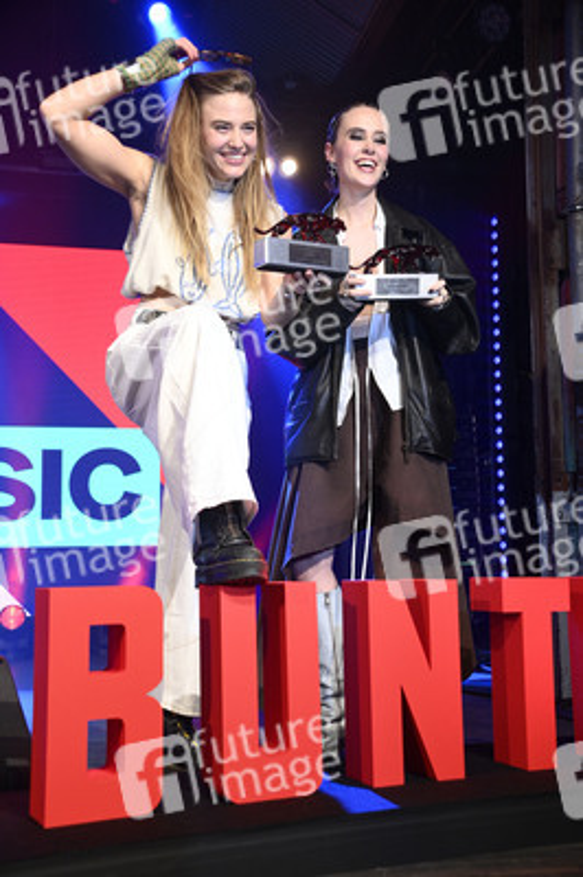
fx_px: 1071
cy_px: 438
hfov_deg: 30.5
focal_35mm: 44
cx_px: 292
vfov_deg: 44.5
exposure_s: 1/200
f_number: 5.6
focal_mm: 44
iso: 2500
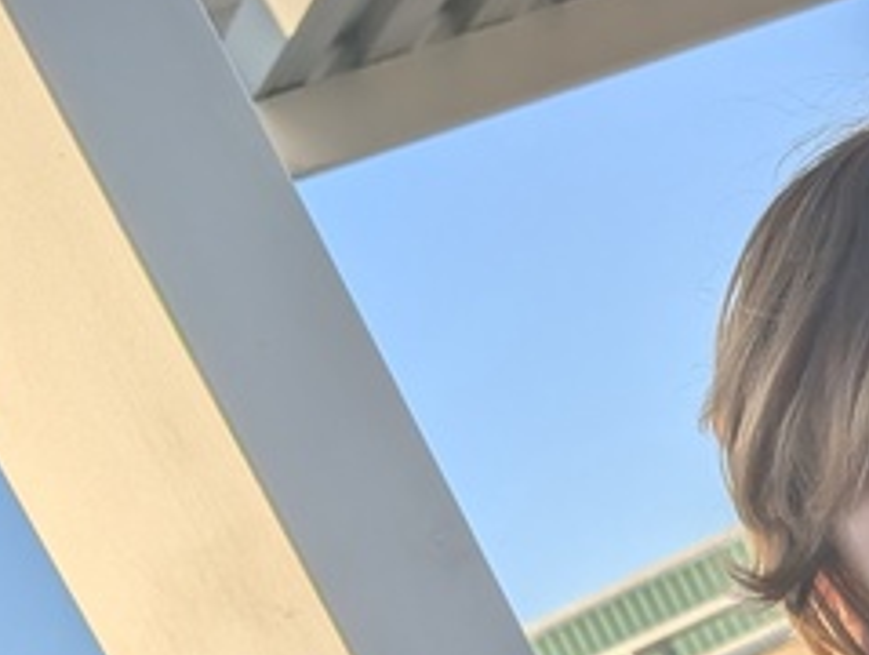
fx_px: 2590
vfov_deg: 12.9
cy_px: 1239
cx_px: 1356
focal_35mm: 103
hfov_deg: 17.0
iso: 21
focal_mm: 6.9
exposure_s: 1/9901
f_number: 1.68
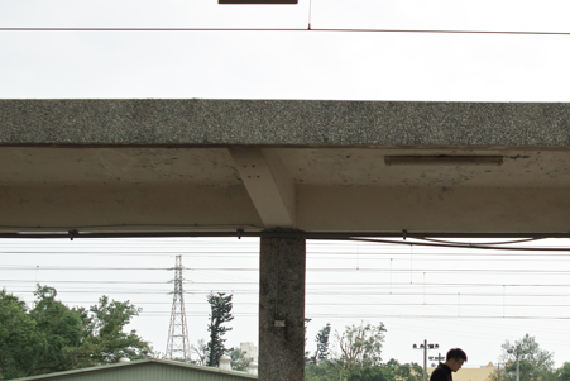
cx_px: 537
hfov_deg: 21.3
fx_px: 1473
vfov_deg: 14.5
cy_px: 384
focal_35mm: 93
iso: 100
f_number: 2.8
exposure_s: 1/1250
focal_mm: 24.2
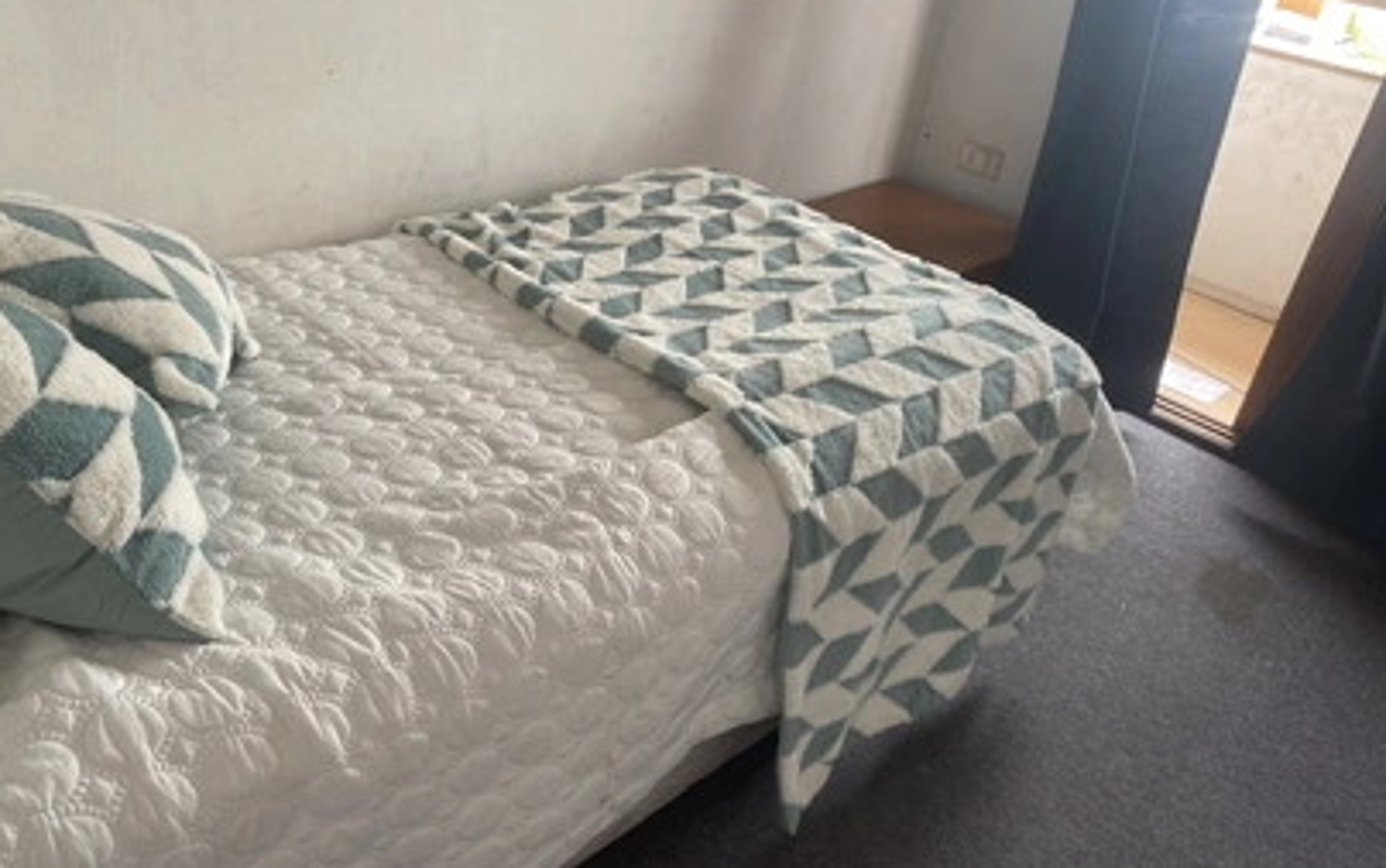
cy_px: 377
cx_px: 635
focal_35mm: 30
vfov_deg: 41.8
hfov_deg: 62.8
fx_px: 1134
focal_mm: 4.25
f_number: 1.8
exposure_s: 1/121
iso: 64
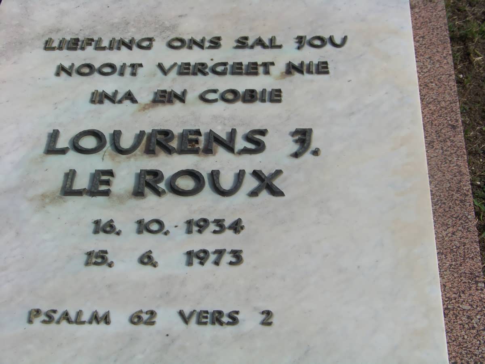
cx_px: 242
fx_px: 1093
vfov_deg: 18.9
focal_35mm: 78
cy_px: 182
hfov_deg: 25.0
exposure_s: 1/800
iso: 64
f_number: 4.5
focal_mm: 13.2
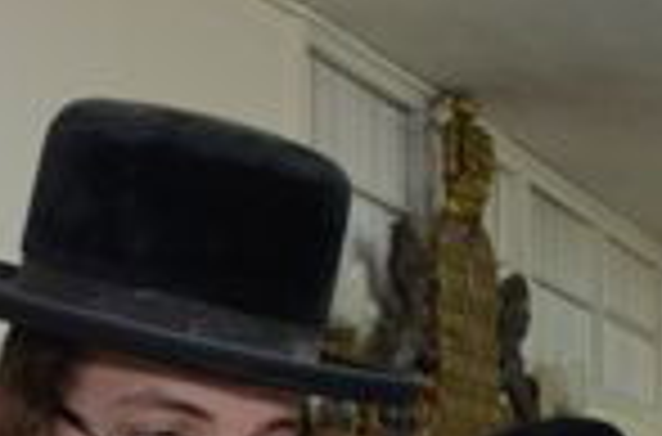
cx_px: 1000
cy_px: 1002
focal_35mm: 147
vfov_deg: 8.5
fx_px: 2694
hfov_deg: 13.2
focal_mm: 18
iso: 1250
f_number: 8
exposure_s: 1/80
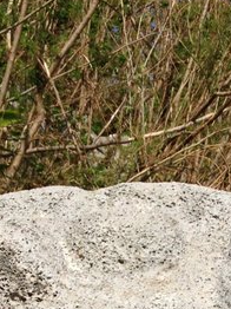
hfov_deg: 10.8
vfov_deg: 13.7
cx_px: 182
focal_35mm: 137
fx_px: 1221
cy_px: 447
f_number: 2.4
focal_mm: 4.28
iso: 50
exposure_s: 1/2632
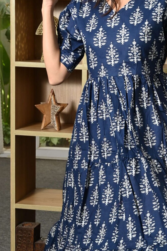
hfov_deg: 14.4
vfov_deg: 21.7
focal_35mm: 94
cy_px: 115
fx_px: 655
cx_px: 153
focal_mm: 37
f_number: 5.6
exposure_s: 1/160
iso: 400
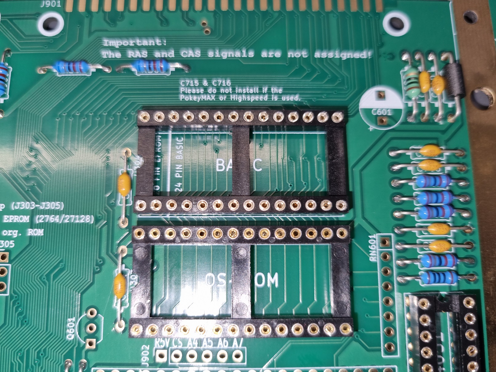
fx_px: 373
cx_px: 248
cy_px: 186
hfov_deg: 67.3
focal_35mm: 26
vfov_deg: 53.1
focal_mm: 5.4
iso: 50
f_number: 1.8
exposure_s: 1/121
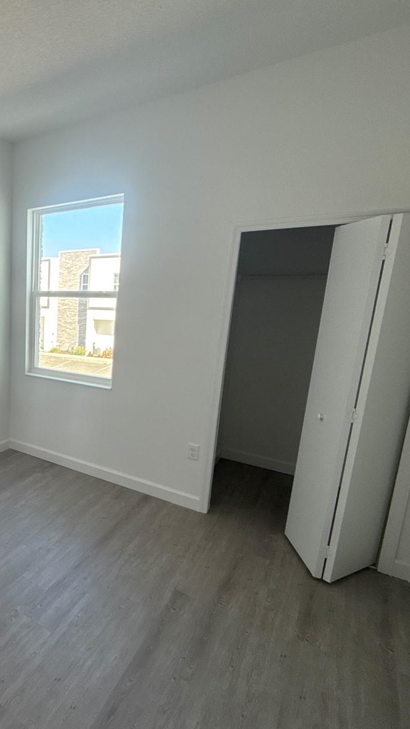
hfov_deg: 43.0
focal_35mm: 21
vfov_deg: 83.8
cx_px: -31
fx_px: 406
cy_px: 371
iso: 80
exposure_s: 1/120
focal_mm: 2.22
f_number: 2.2
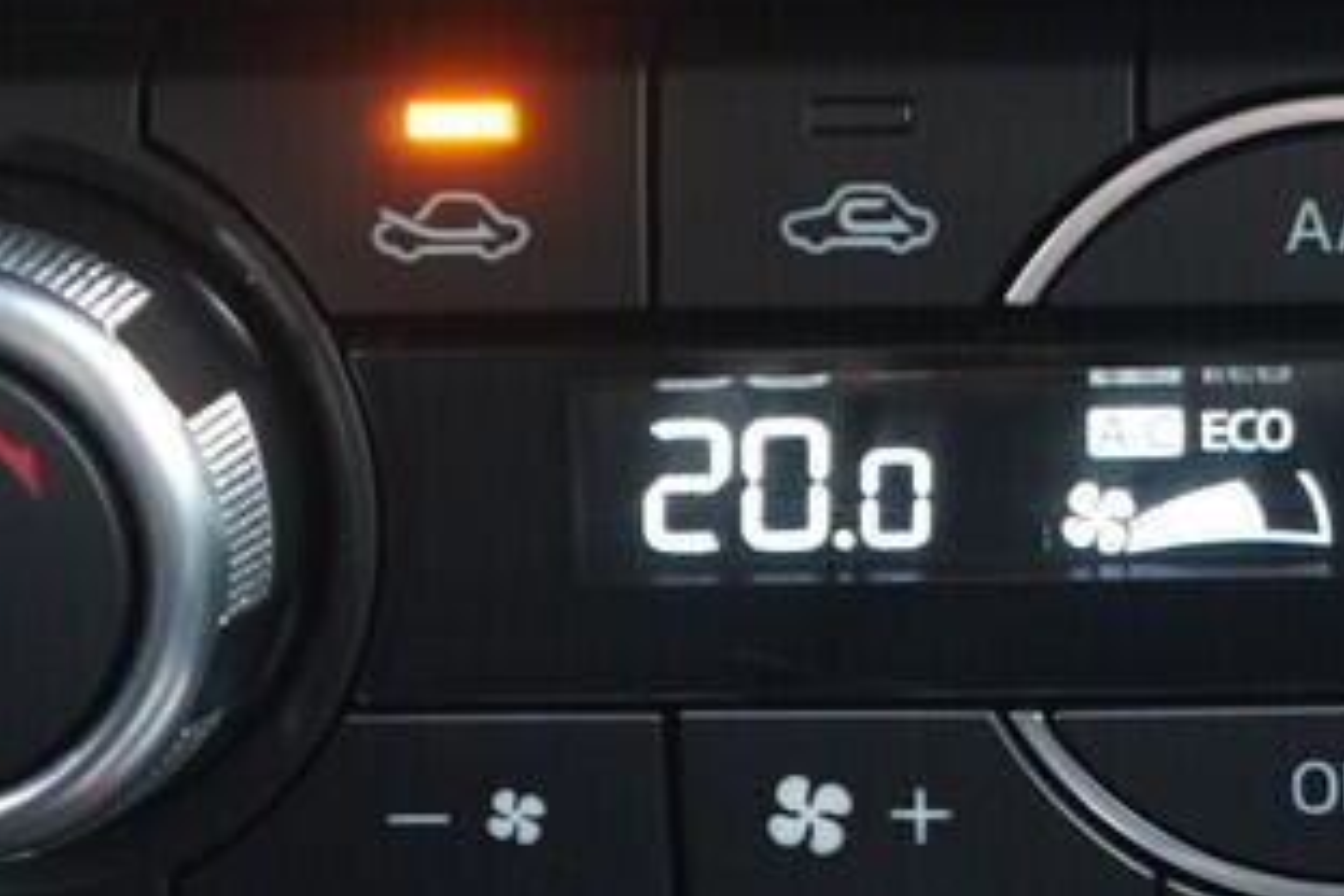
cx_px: 1374
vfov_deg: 11.4
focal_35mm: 118
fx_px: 4405
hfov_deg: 16.9
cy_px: -97
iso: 800
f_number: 2.8
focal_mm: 24
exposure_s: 1/40
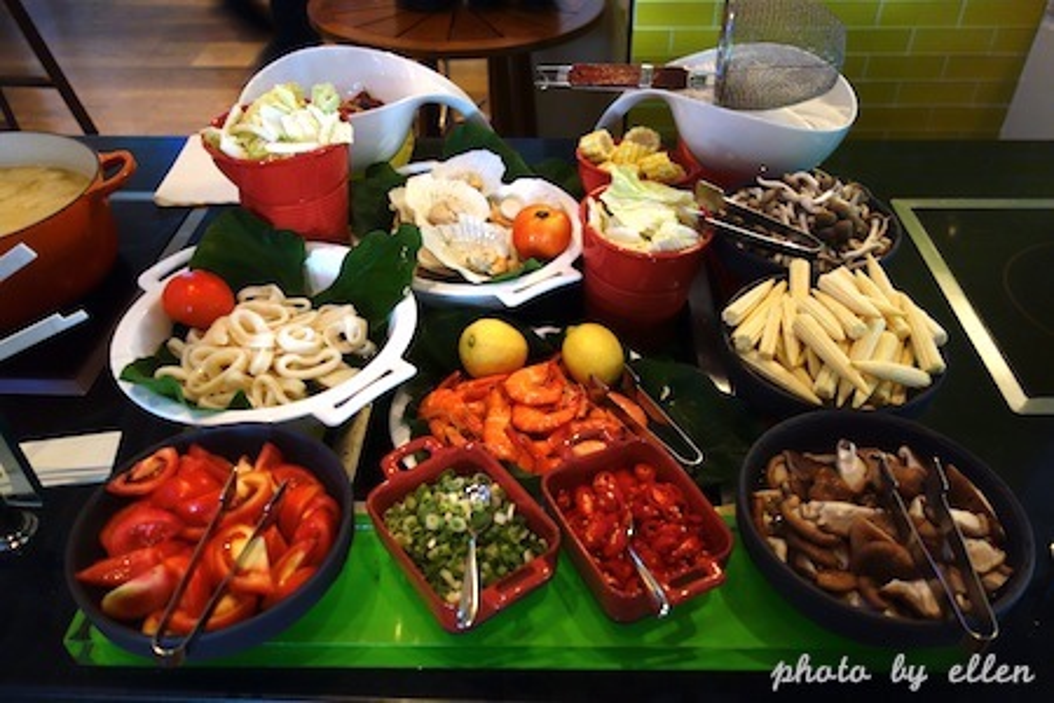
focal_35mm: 28
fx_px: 820
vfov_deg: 46.4
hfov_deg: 65.5
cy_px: 352
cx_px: 527
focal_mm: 10.4
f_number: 1.8
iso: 800
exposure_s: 1/30
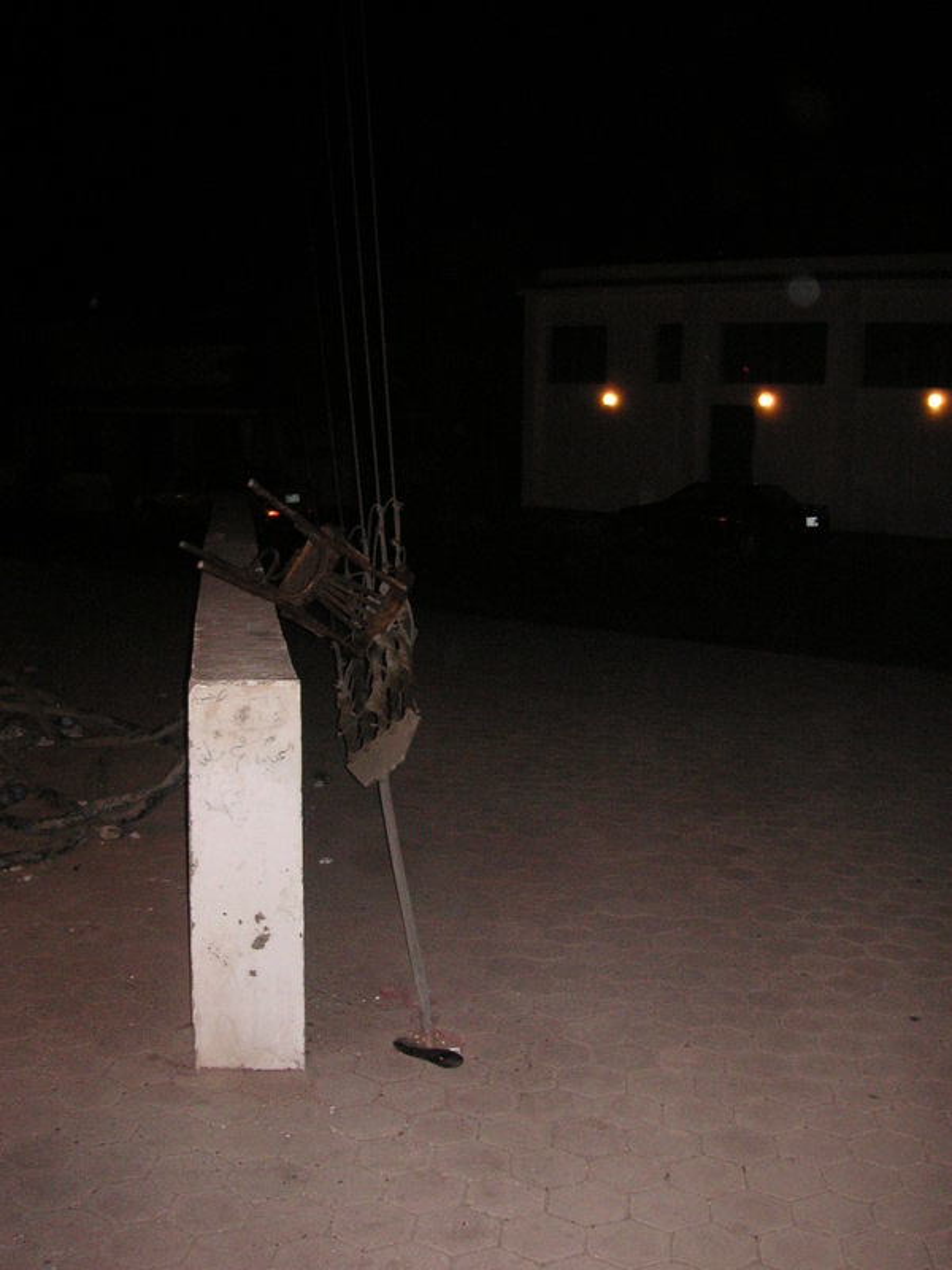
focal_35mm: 37
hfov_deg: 38.7
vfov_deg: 50.1
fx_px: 1357
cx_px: 476
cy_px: 635
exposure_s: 1/45
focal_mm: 6.1
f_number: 2.8
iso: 160
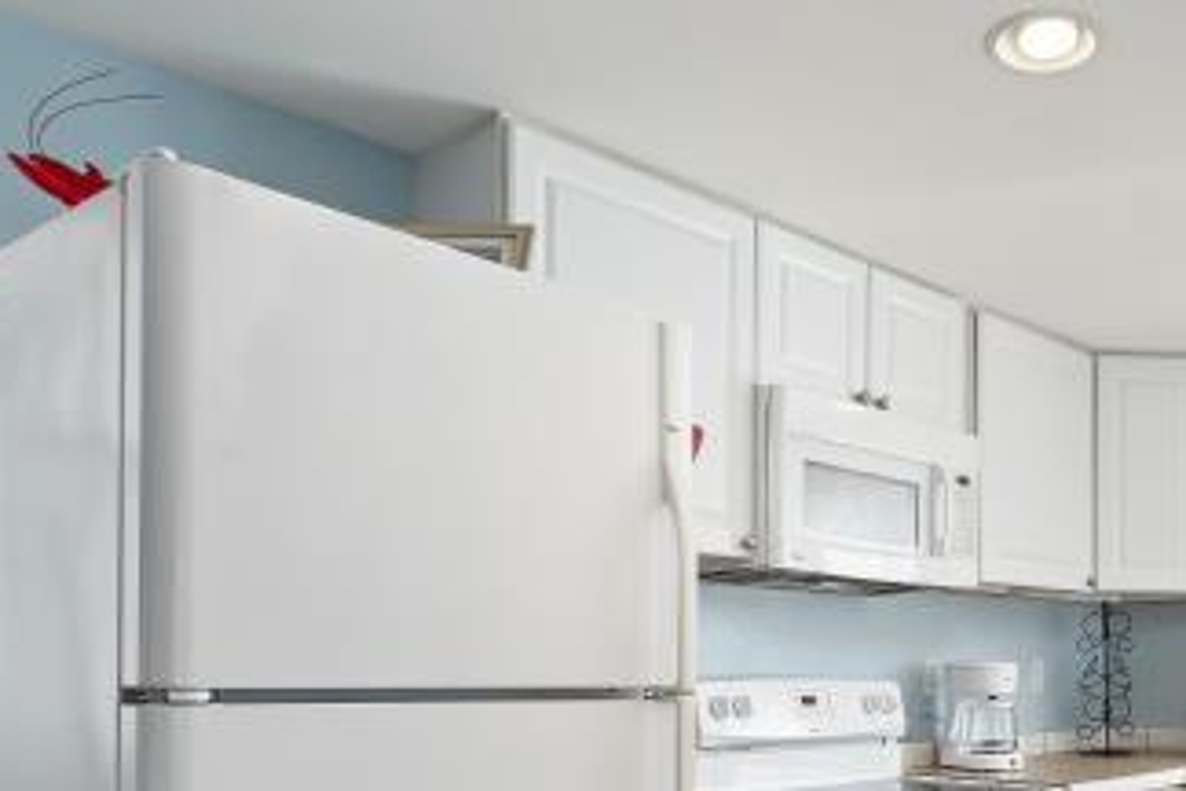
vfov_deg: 34.9
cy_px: 687
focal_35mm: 36
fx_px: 1191
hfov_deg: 50.0
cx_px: 933
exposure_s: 1/8
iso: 400
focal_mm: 15.5
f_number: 8
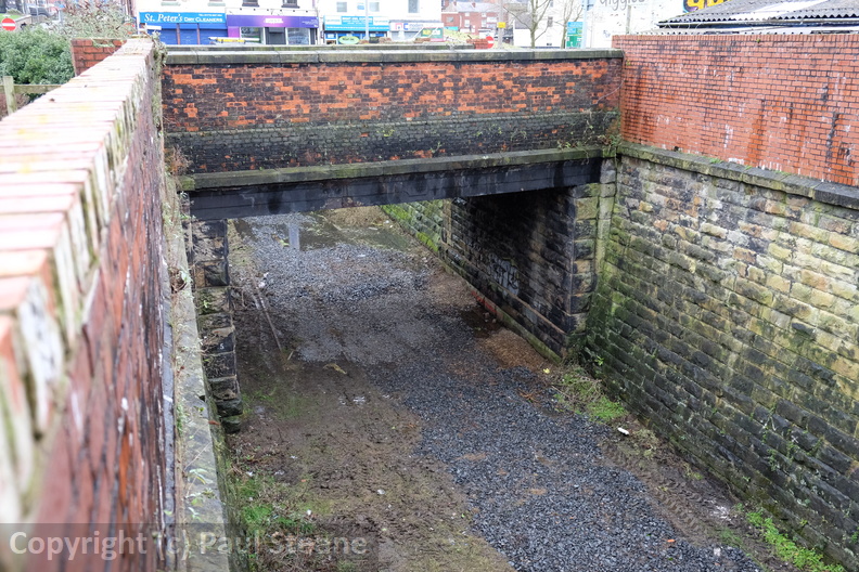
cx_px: 430
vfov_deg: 41.1
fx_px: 763
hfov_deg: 58.7
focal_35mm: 32
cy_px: 286
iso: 1600
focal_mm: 21.4
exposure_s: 1/180
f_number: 3.6
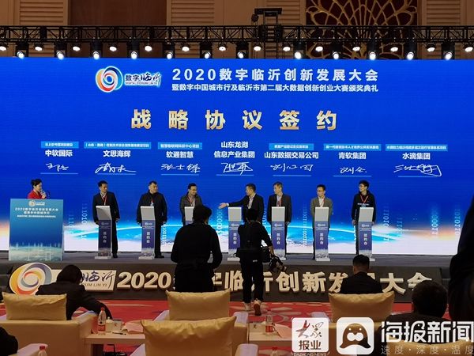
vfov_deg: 28.0
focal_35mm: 52
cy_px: 178
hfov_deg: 36.8
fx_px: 712
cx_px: 237
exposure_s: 1/101
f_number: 1.8
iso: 50
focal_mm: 5.58
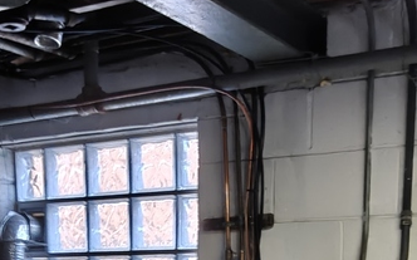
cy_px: 438
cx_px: 168
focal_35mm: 69
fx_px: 784
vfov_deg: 16.4
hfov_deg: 29.7
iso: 2000
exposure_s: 1/22
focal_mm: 2.3
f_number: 2
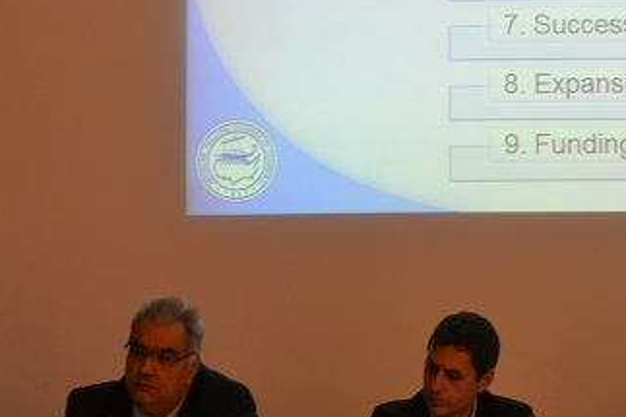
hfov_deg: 19.6
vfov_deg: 13.2
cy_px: 212
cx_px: 391
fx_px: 1807
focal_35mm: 104
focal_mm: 28
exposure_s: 1/15
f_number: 4.5
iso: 500
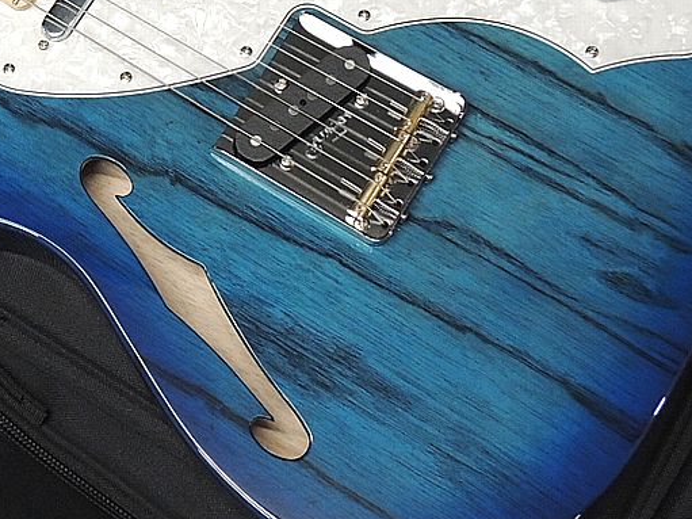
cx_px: 17
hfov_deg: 24.6
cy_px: 22
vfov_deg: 18.9
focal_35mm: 76
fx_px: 1519
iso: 400
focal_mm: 5.8
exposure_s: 1/20
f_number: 3.2
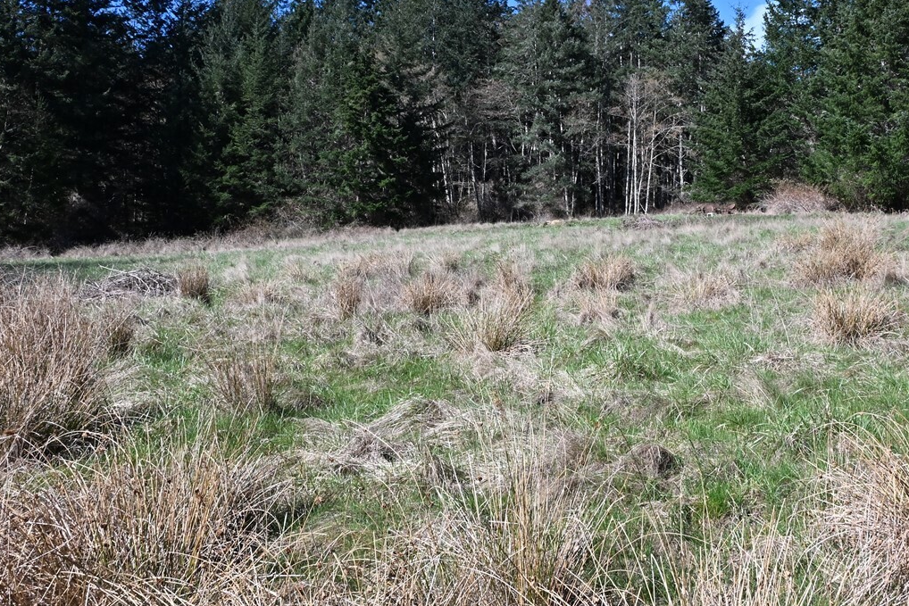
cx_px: 550
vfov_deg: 33.2
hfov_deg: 48.1
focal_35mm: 40
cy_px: 213
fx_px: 1010
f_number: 22
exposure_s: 1/320
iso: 1600
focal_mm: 24
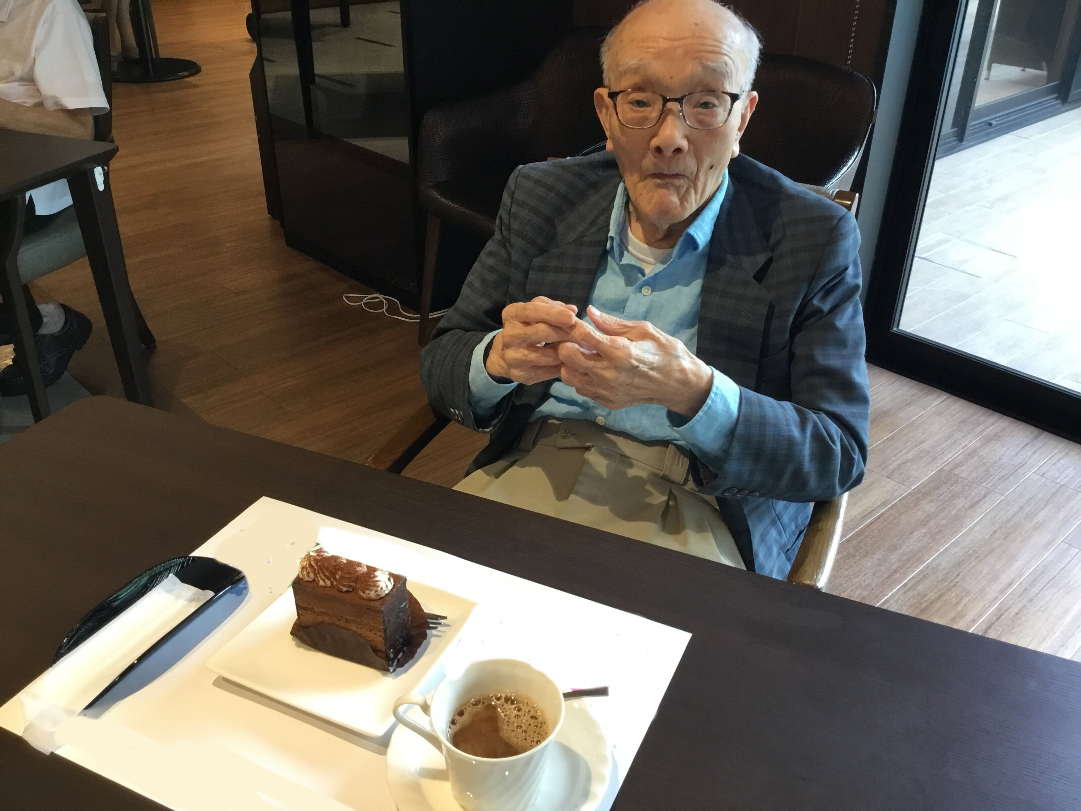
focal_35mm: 31
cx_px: 540
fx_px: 968
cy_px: 406
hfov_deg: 58.4
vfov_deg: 45.4
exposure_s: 1/30
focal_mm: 3.3
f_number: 2.4
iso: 50
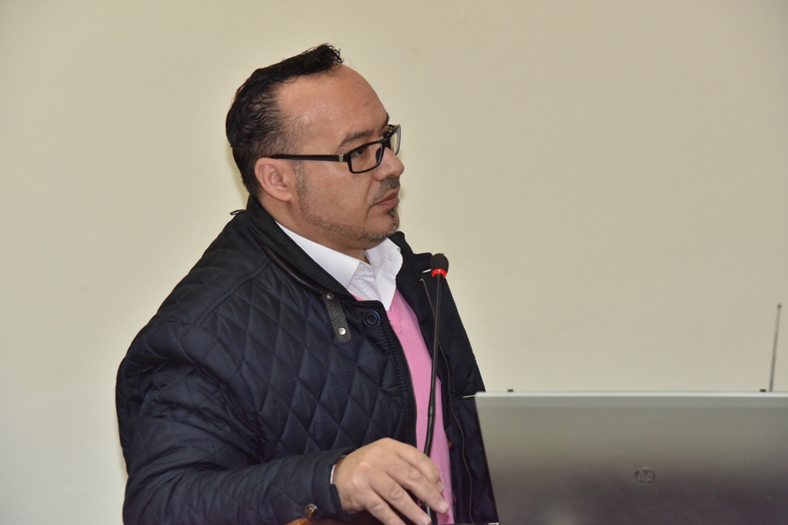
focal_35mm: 120
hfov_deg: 17.1
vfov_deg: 11.4
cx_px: 394
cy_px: 262
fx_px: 2627
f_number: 6.3
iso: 2500
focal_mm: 120
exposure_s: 1/200
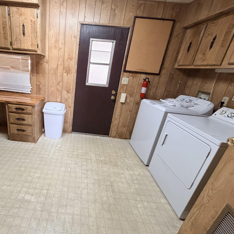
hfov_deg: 81.1
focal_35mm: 17
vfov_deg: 84.0
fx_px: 130
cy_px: 114
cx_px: 78
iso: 400
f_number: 2.2
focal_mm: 2.22
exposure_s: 1/60
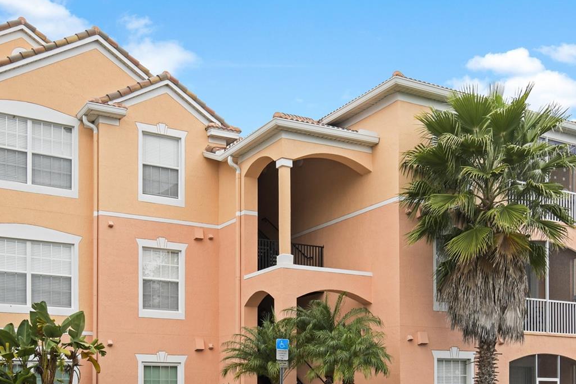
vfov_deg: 28.2
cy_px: 287
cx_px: 297
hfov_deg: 41.9
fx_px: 752
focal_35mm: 47
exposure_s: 1/30
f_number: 9
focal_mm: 20
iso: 100
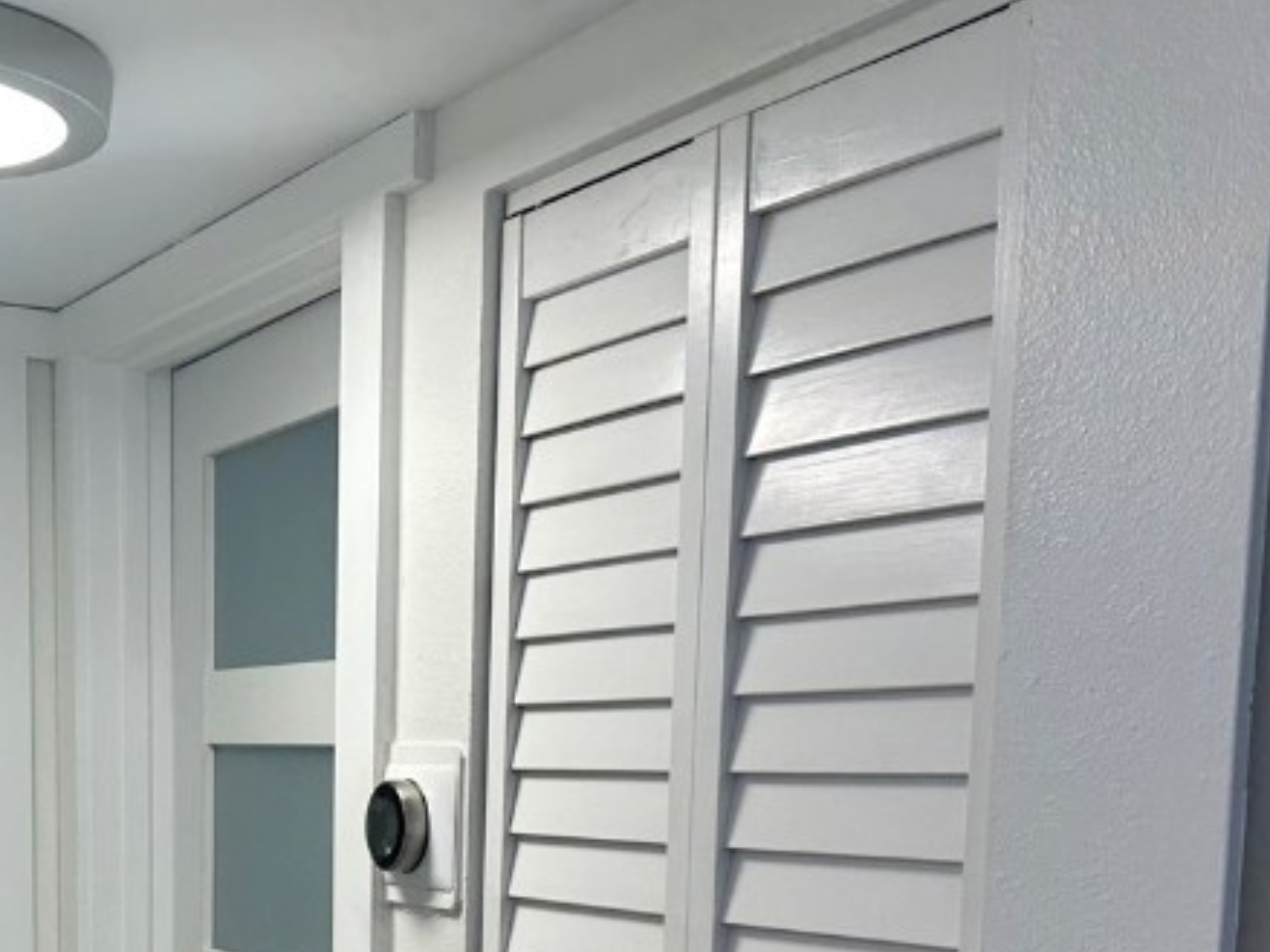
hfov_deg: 33.7
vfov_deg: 24.7
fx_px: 2054
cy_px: 993
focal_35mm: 56
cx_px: 321
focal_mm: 6.86
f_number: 1.78
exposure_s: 1/120
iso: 64
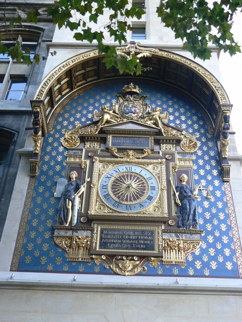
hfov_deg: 31.5
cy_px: 161
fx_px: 429
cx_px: 121
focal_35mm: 46
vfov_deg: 41.2
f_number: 3.6
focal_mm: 7.7
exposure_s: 1/50
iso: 80
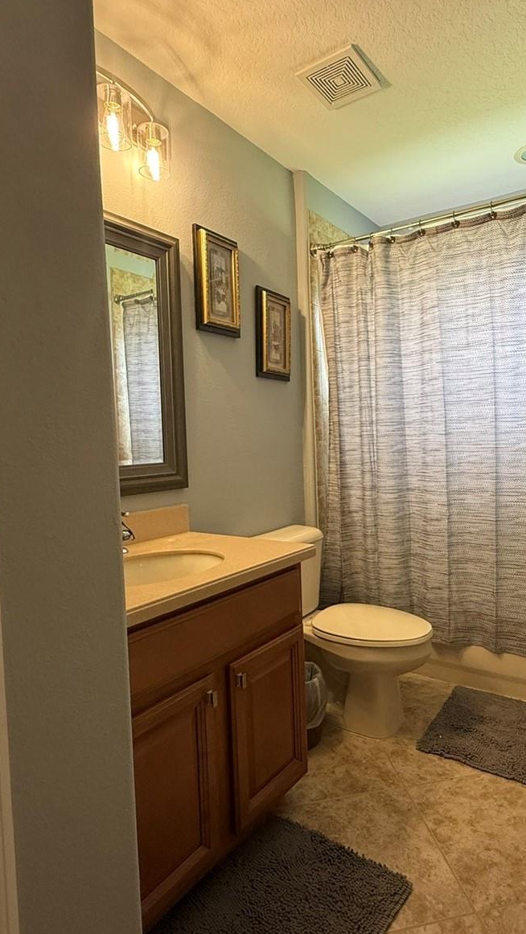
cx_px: 316
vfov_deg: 83.8
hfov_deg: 53.2
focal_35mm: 21
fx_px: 520
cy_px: 462
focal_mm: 2.22
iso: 250
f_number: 2.2
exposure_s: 1/120
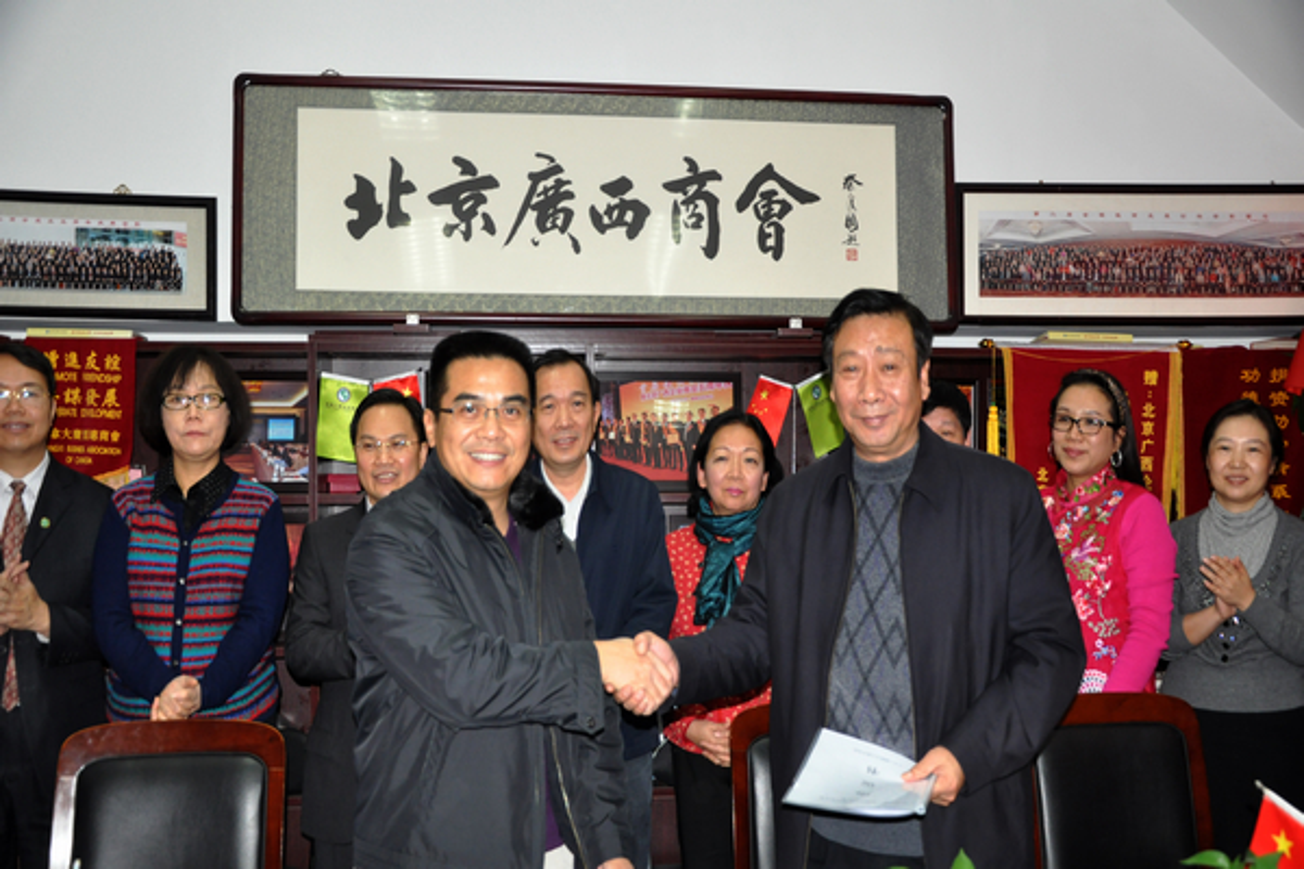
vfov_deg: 35.5
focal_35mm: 38
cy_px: 434
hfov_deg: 51.3
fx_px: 1358
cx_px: 652
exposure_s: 1/60
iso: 800
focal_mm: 25
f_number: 4
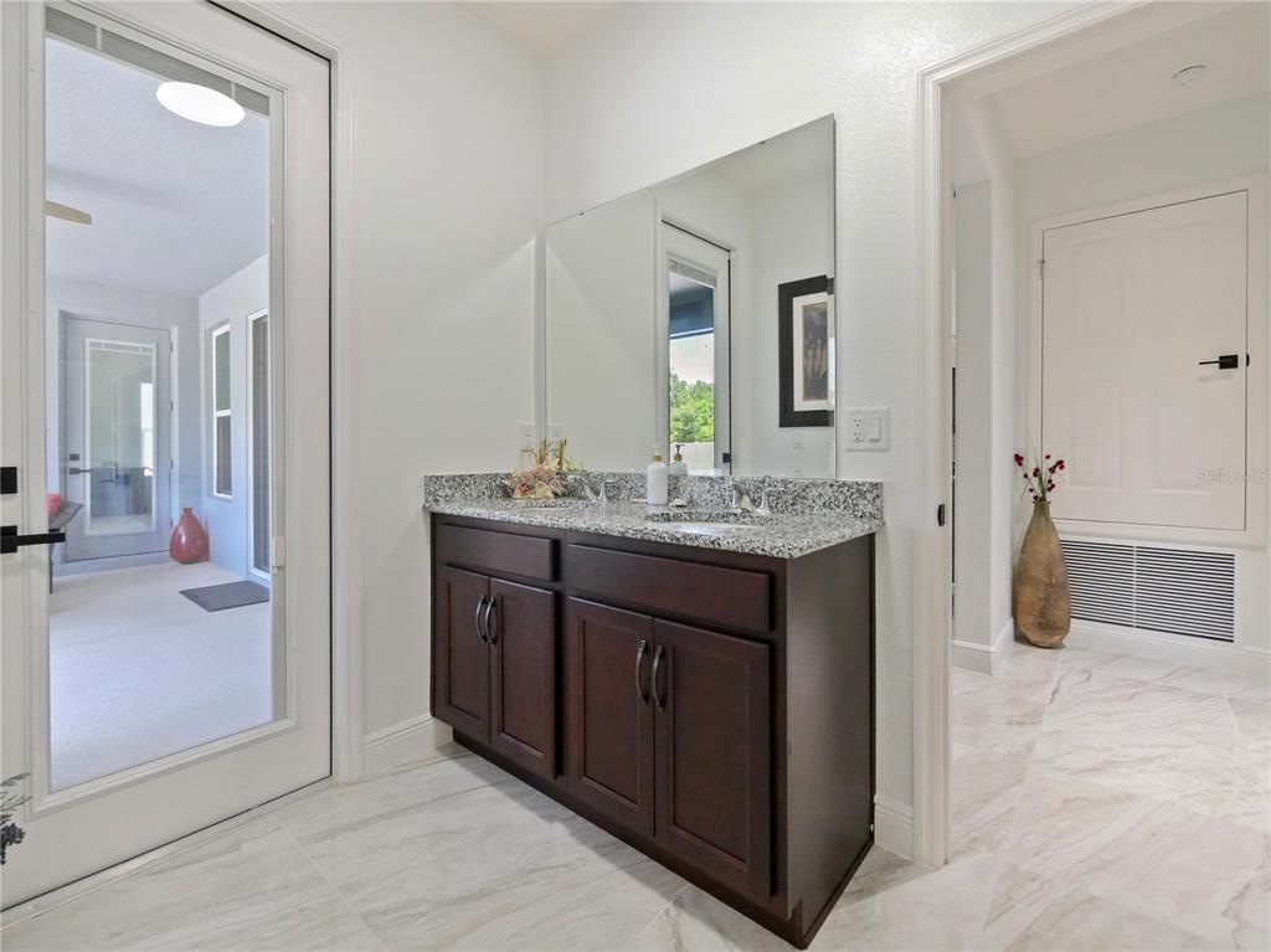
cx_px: 636
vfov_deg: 85.6
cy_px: 476
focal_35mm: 14
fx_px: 514
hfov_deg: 102.1
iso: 2500
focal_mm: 7
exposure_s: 1/125
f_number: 4
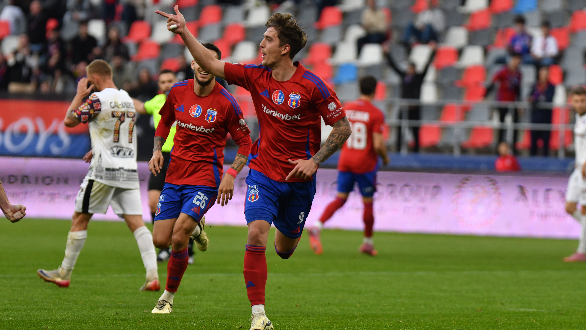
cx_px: 293
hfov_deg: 6.2
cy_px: 169
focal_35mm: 346
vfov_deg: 3.5
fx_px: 5376
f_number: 2.8
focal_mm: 220
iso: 1000
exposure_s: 1/2500
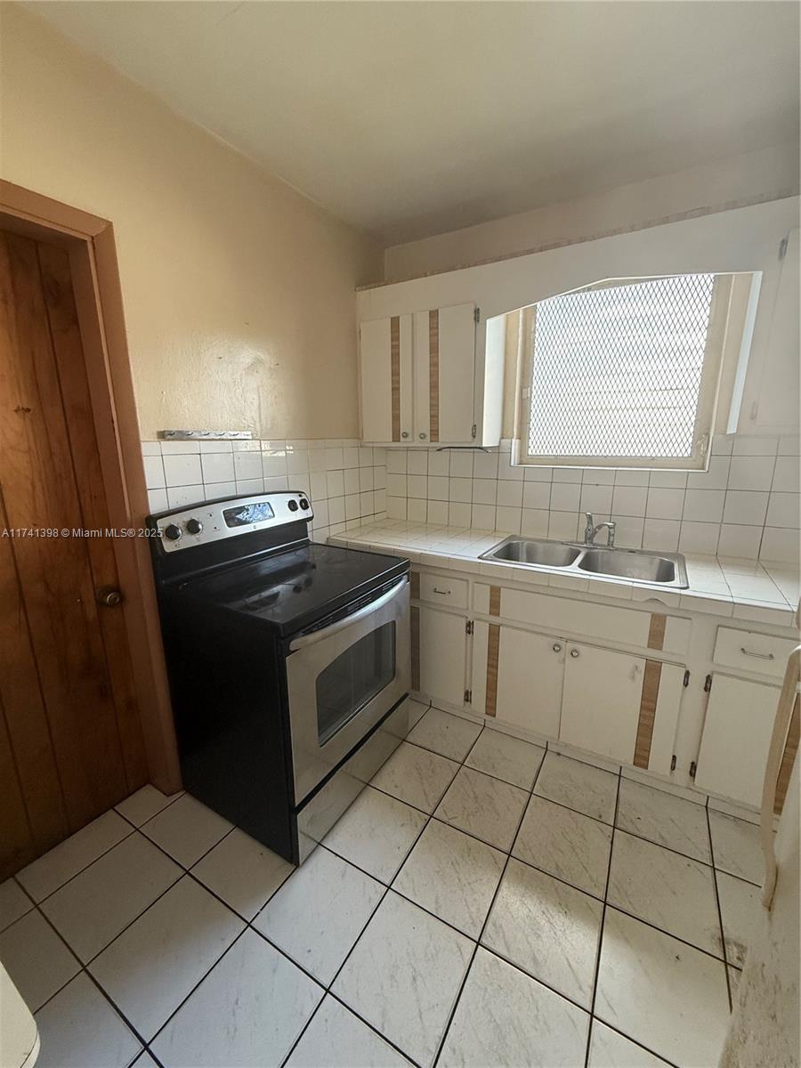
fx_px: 432
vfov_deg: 102.1
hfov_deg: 85.7
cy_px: 534
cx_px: 400
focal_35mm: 14
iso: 400
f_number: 2.2
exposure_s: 1/60
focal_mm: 2.22
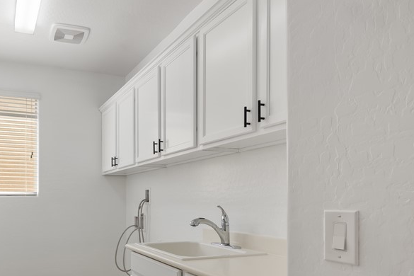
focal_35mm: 26
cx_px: 105
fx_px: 299
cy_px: 205
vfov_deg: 47.8
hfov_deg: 65.3
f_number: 9
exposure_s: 1/8
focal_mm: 14
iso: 100
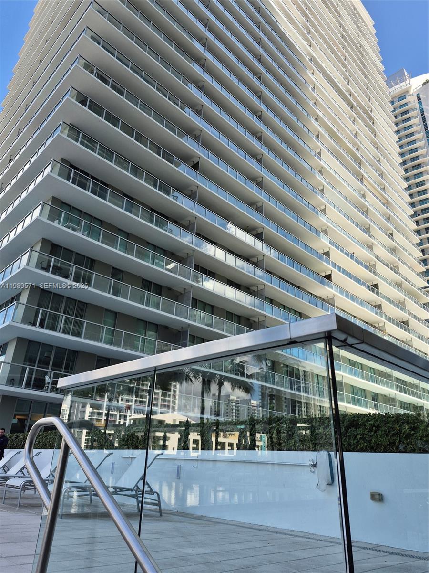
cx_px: 214
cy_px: 286
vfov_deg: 73.9
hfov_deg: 58.9
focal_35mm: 23
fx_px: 380
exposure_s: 1/618
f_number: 1.8
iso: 25
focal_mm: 5.4
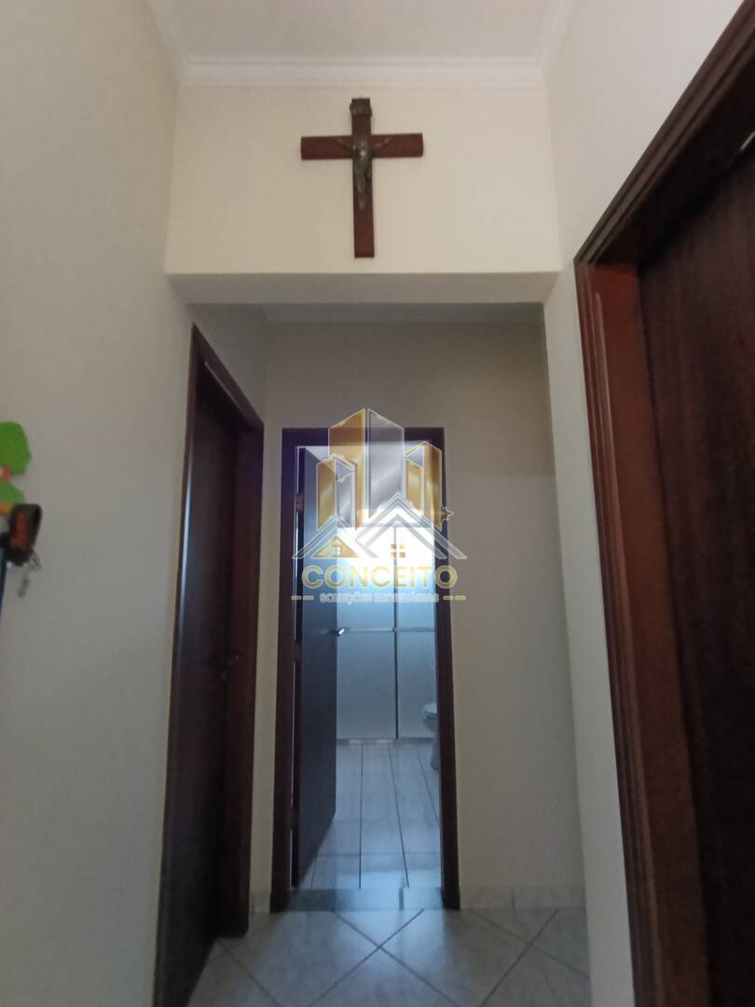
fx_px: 465
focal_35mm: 16
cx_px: 378
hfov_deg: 78.1
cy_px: 504
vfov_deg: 94.5
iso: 1250
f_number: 2.2
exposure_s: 1/20
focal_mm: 1.65
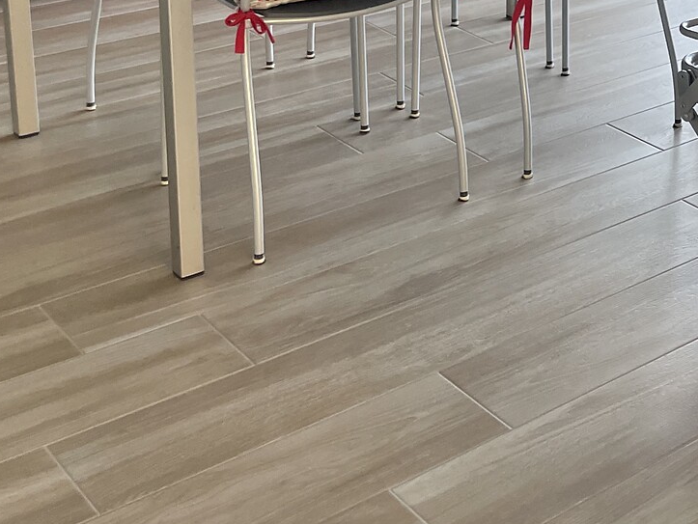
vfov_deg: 20.0
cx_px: 791
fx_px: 1392
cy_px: -100
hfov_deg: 25.8
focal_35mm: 69
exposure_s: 1/121
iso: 80
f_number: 1.6
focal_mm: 4.2
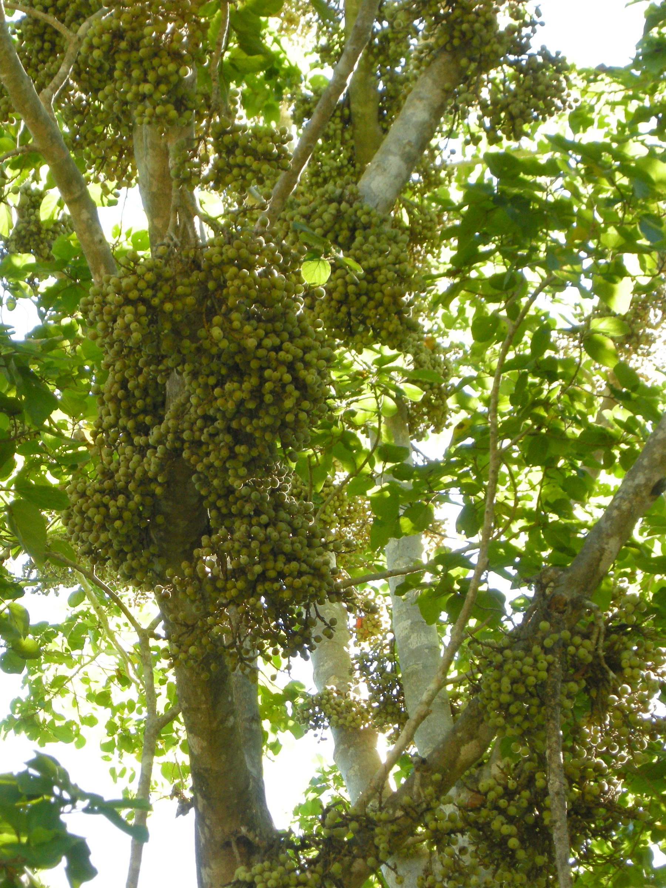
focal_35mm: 123
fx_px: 3155
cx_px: 333
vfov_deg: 16.0
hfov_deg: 12.0
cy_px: 444
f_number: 5.3
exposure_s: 1/47
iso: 131
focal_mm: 26.3
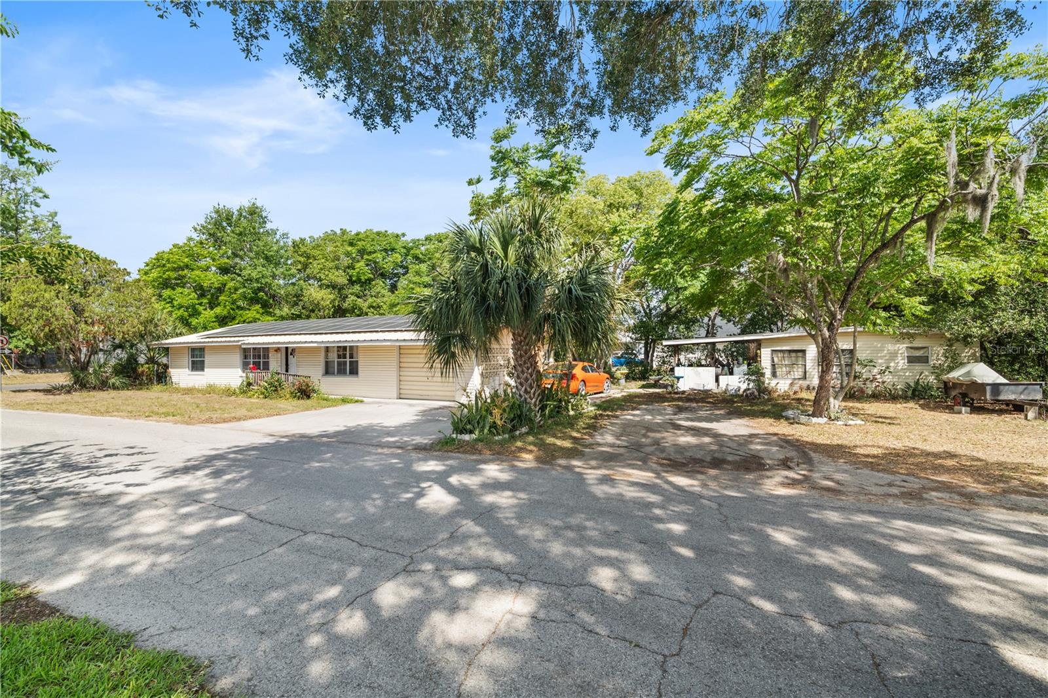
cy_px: 349
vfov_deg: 73.7
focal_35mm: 16
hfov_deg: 96.7
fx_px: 466
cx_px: 524
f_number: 8
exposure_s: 1/15
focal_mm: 16
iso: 250
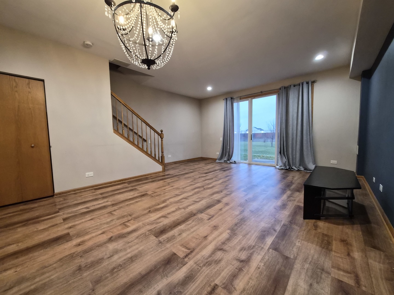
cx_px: 197
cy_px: 148
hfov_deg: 106.2
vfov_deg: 89.9
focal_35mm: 13
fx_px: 148
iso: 400
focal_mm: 1.7
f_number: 2.2
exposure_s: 1/60
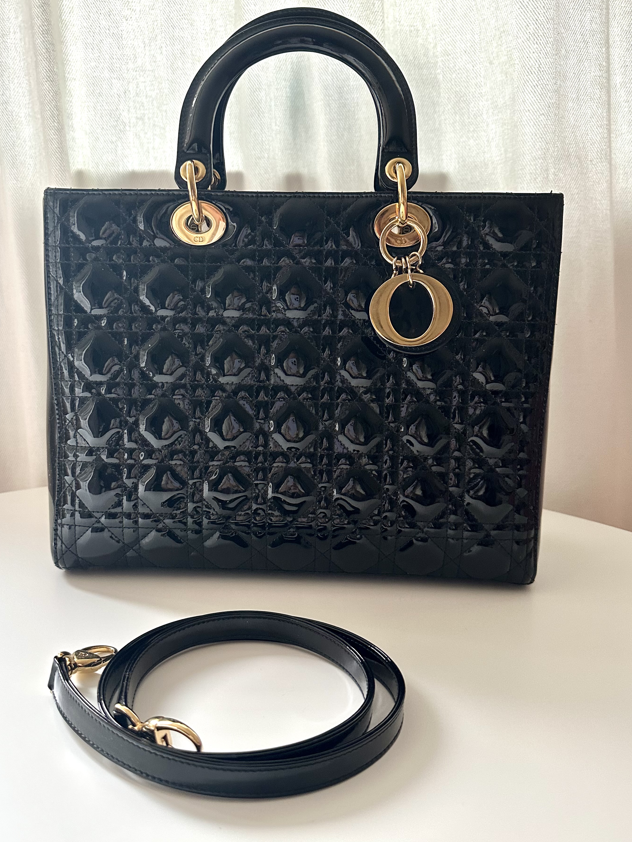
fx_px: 657
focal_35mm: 27
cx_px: 289
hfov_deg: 51.3
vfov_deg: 65.3
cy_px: 425
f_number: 1.78
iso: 320
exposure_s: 1/60
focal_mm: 6.86
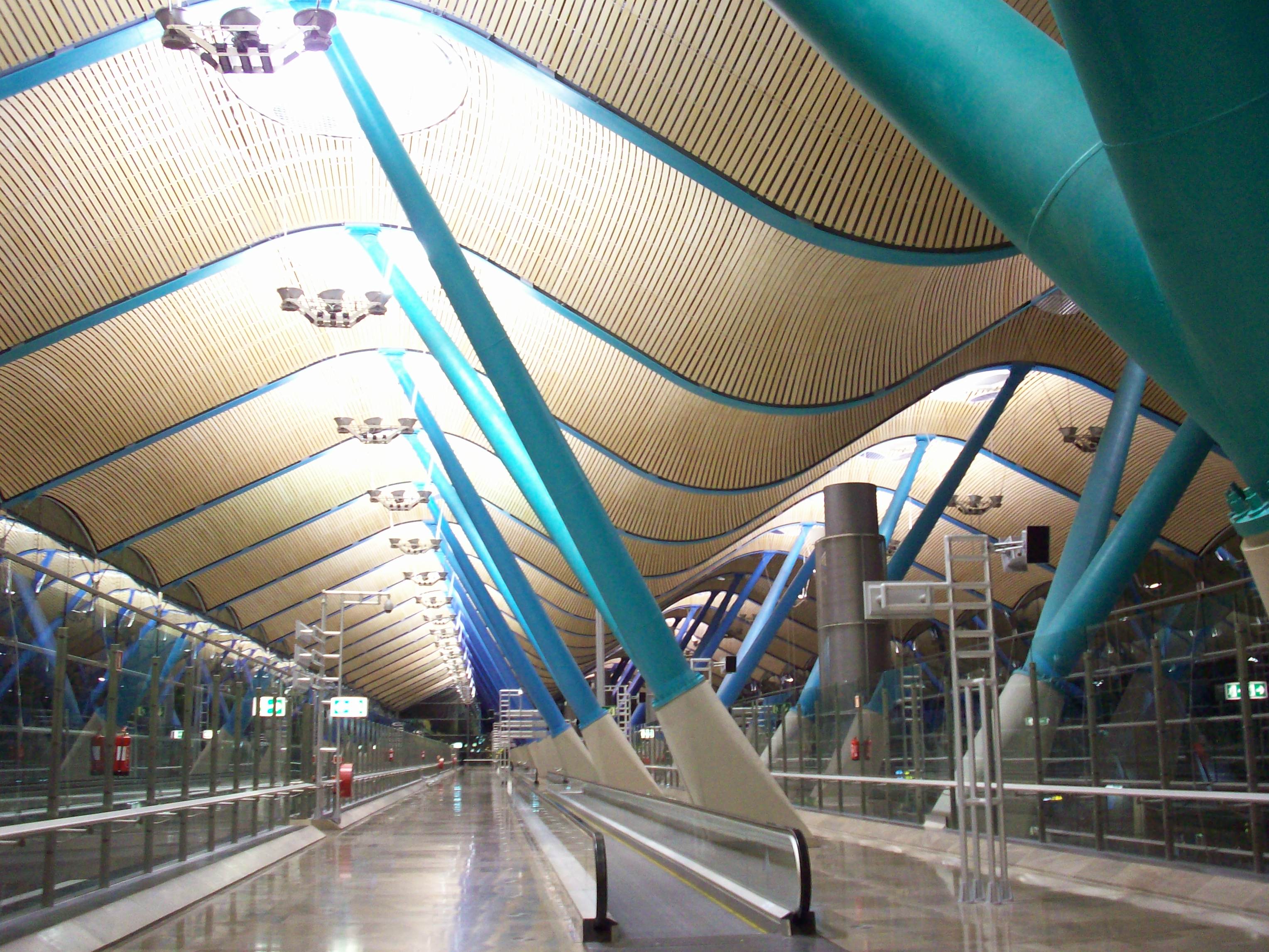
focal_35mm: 37
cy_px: 476
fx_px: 1356
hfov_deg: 50.1
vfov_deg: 38.7
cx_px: 634
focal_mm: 6.2
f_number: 2.8
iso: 181
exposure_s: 1/8
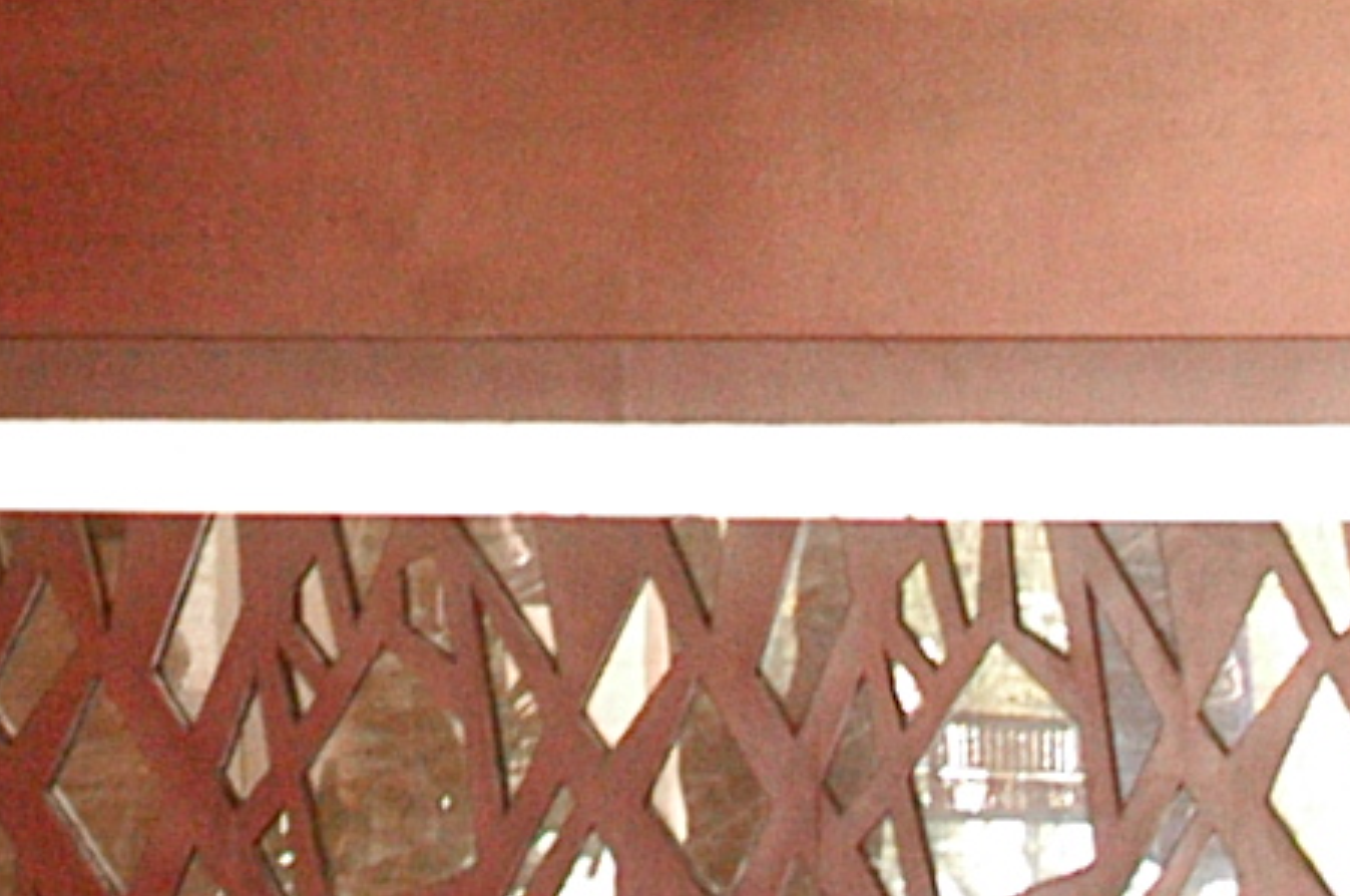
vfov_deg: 7.5
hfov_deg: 11.3
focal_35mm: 181
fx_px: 6778
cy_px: -186
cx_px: -6
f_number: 4
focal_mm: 18
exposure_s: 1/80
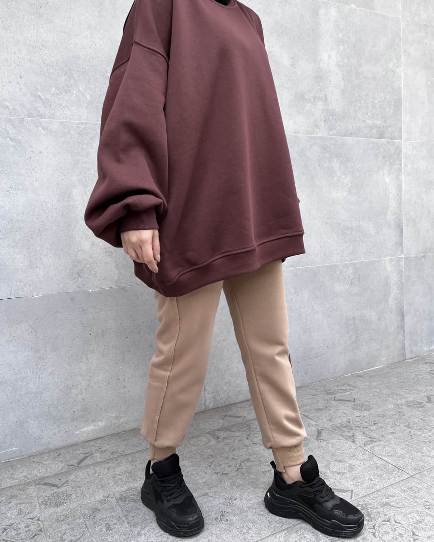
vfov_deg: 62.2
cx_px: 218
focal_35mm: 28
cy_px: 266
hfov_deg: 51.5
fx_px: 450
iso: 40
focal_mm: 5.7
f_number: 1.5
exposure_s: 1/251
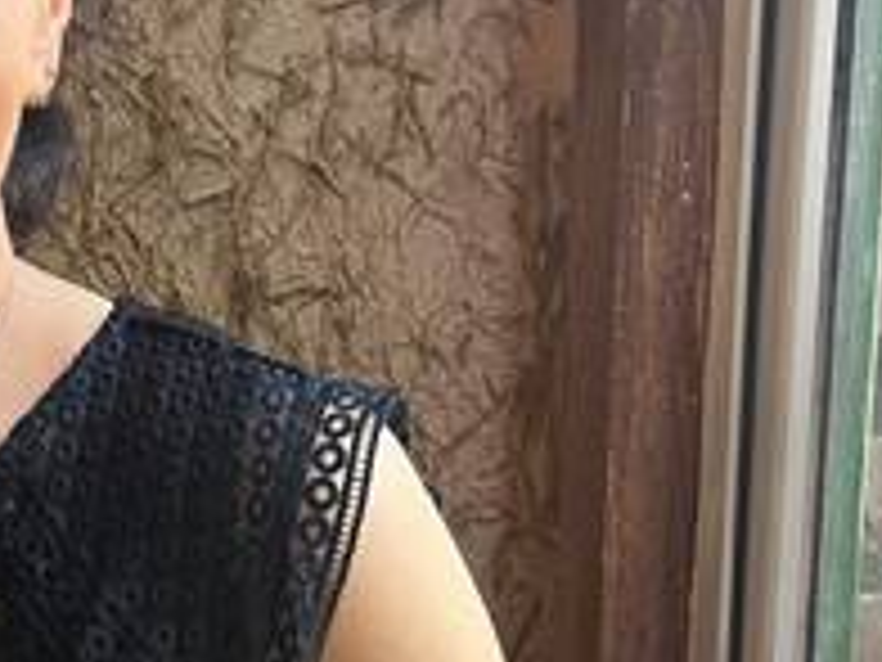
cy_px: 703
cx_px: -58
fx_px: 2166
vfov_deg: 16.9
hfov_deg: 21.9
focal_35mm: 85
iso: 100
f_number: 1.6
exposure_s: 1/50
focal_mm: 5.1
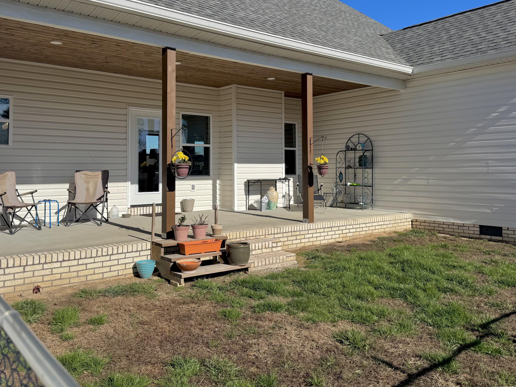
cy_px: 151
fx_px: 447
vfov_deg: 46.5
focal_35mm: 30
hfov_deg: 59.8
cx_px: 228
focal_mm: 6.76
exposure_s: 1/7092
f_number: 1.78
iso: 80
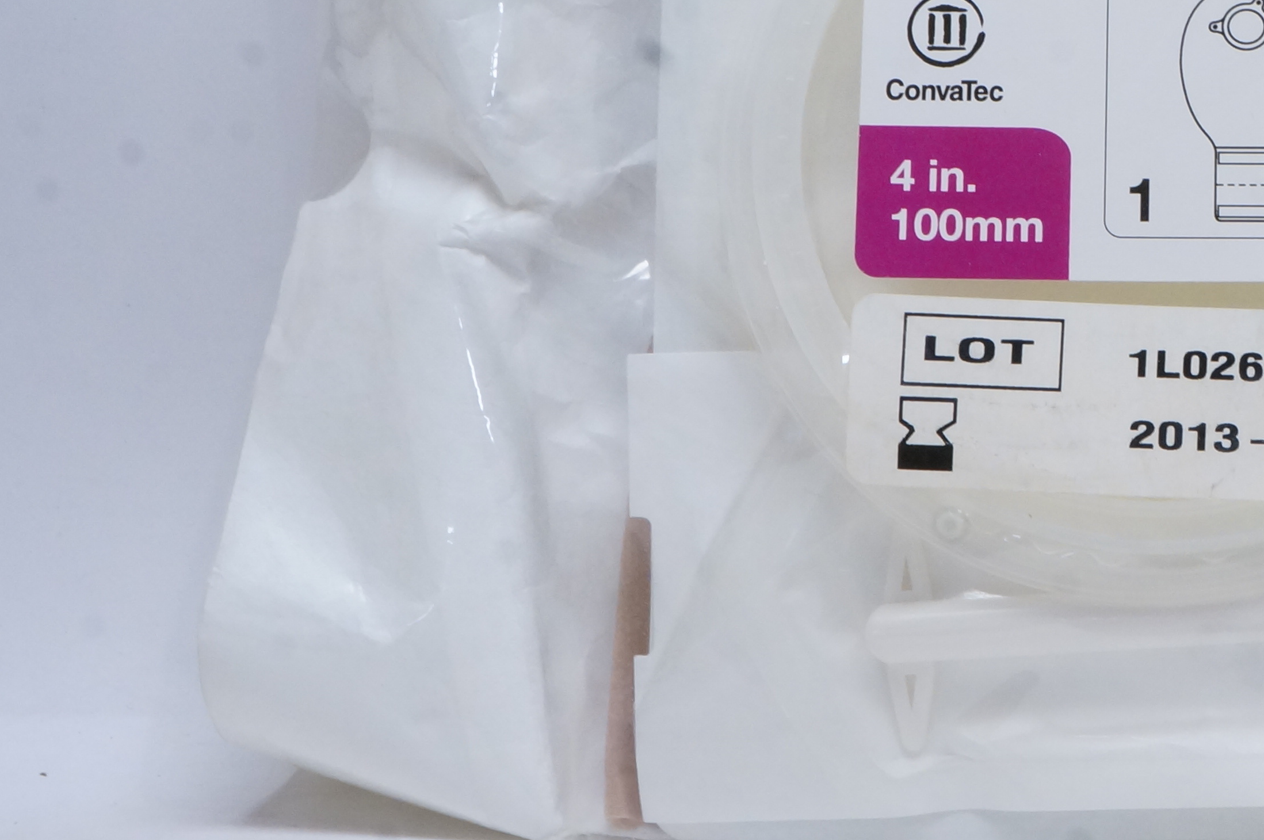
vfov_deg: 17.5
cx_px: 1319
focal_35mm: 77
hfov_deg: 24.8
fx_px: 2705
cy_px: 155
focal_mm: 23
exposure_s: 1/10
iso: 800
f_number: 18
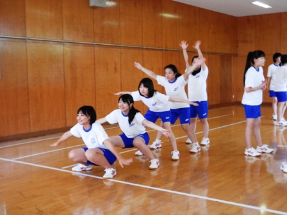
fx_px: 373
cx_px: 144
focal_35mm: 45
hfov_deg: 42.1
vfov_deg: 32.2
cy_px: 108
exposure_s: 1/20
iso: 200
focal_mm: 8
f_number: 3.8
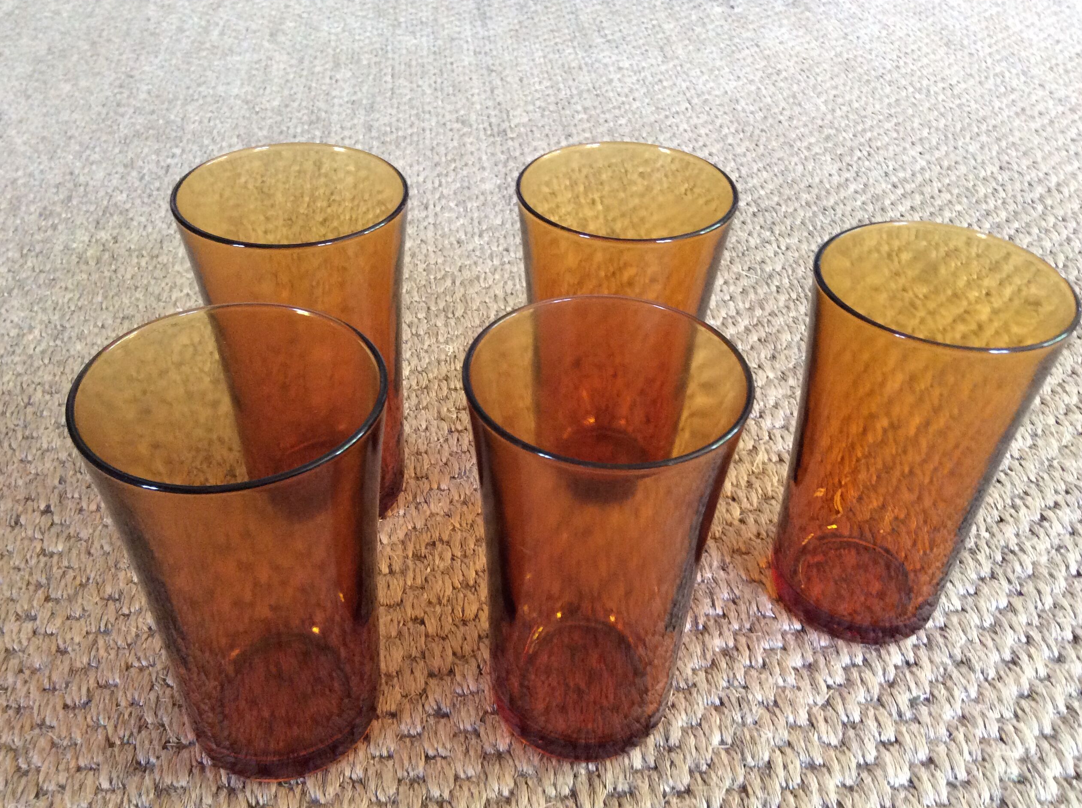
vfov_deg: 42.8
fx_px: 1030
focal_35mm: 33
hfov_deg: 55.4
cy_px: 411
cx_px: 536
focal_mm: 3.3
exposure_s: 1/25
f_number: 2.4
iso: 250
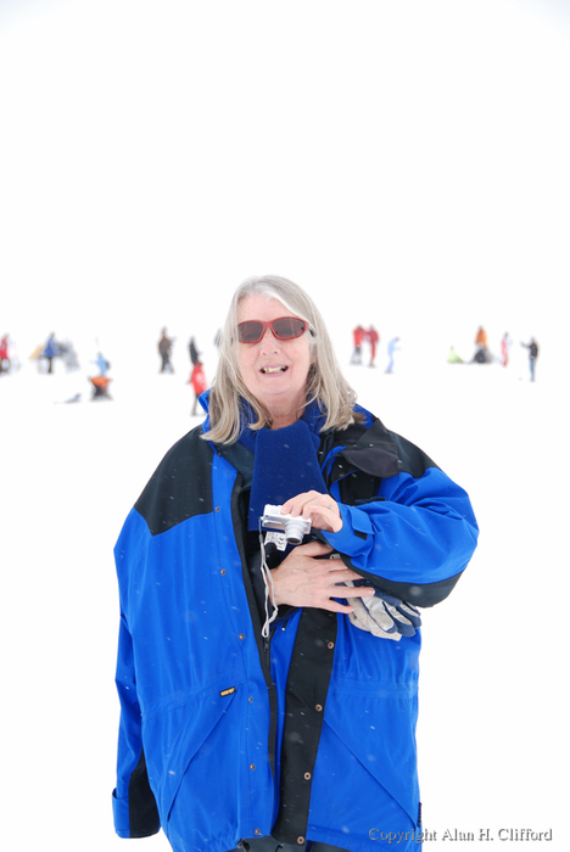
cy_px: 426
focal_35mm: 98
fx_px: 2311
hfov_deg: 14.1
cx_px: 285
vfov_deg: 20.9
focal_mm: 65
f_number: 5
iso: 100
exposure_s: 1/400
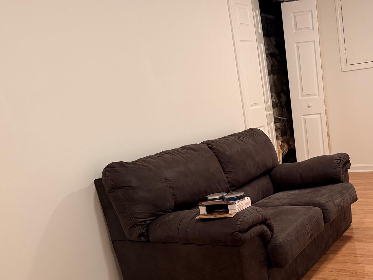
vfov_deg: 35.1
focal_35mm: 41
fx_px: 442
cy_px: 149
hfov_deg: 43.9
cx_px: 292
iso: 250
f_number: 1.78
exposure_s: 1/60
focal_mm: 6.76
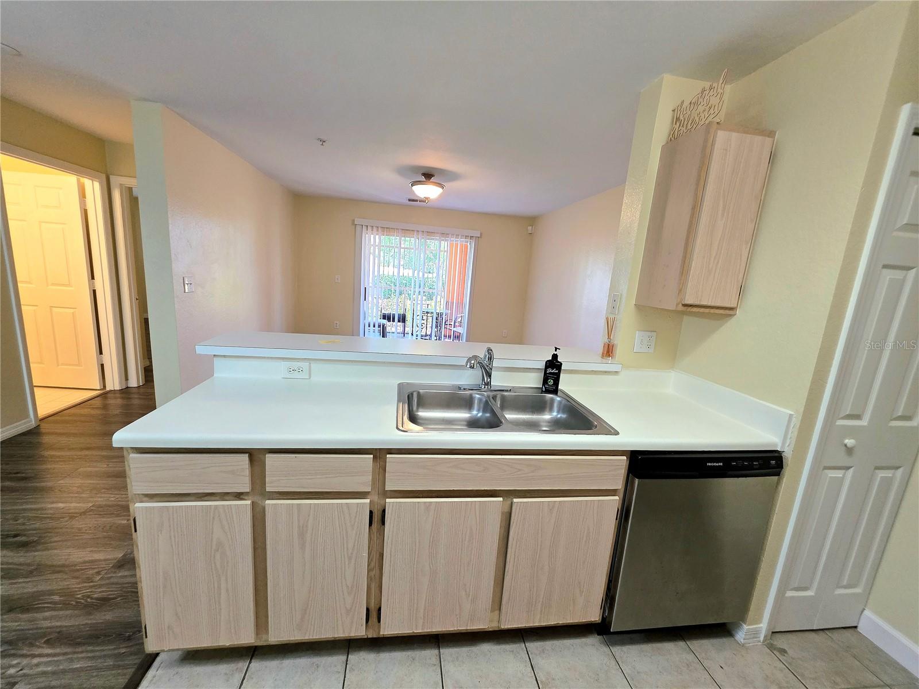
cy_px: 344
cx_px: 460
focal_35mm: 13
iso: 200
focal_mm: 2.2
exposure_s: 1/120
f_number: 1.9
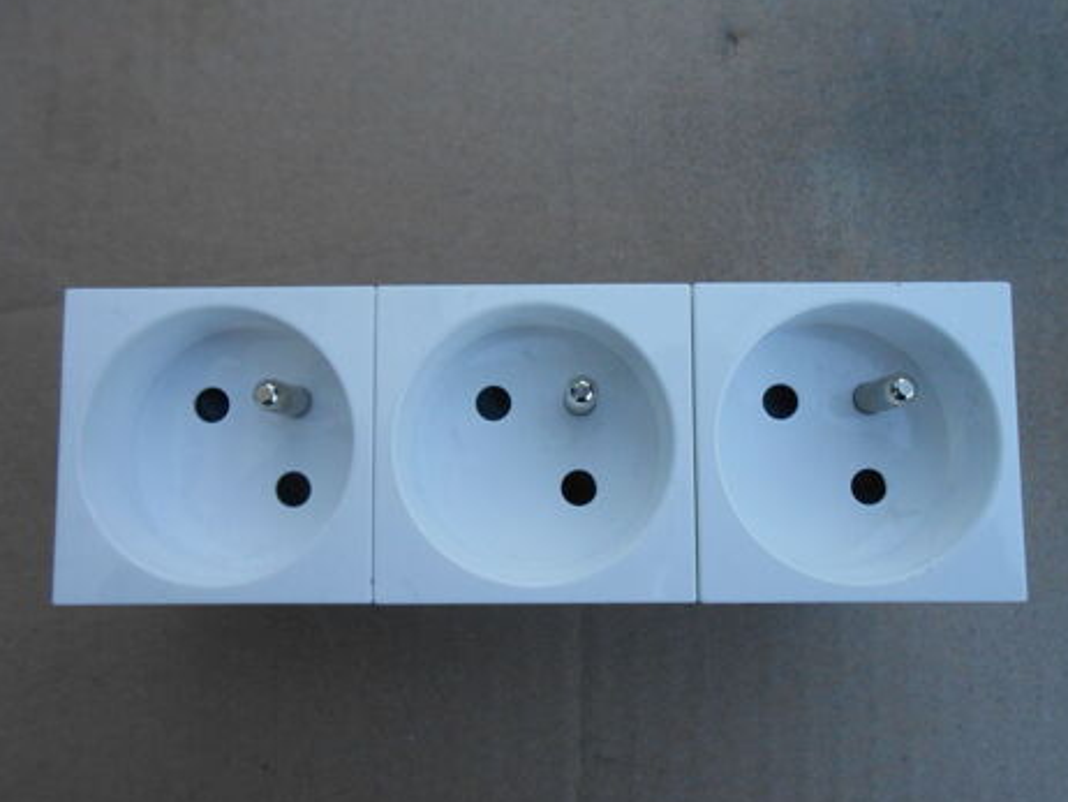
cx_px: 536
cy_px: 398
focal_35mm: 27
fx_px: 833
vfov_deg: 51.4
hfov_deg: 65.3
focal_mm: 4.6
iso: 320
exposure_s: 1/250
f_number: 3.5
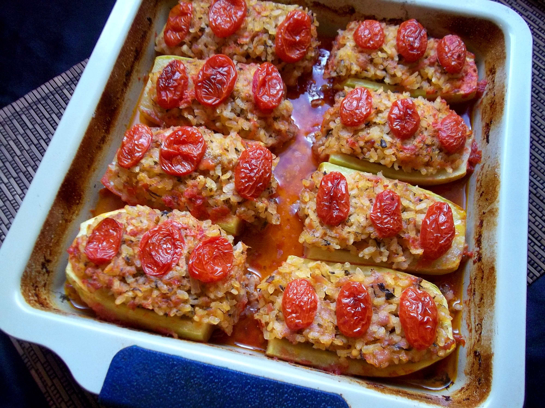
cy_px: 204
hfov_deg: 56.8
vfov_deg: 44.2
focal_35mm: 32
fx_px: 504
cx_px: 272
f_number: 2.9
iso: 190
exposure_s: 1/8
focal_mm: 5.7
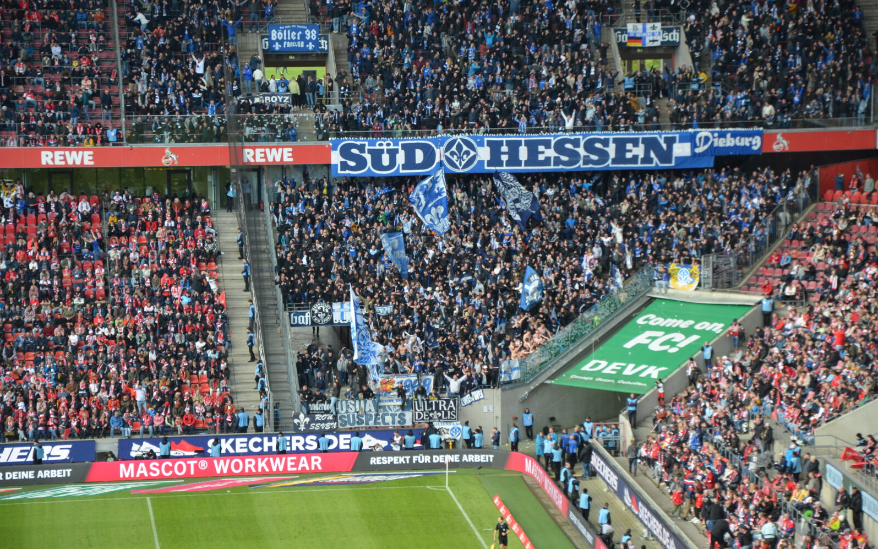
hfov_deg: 13.9
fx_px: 3589
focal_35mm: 150
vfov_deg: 8.7
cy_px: 267
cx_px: 439
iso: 400
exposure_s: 1/250
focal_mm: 98
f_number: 5.6
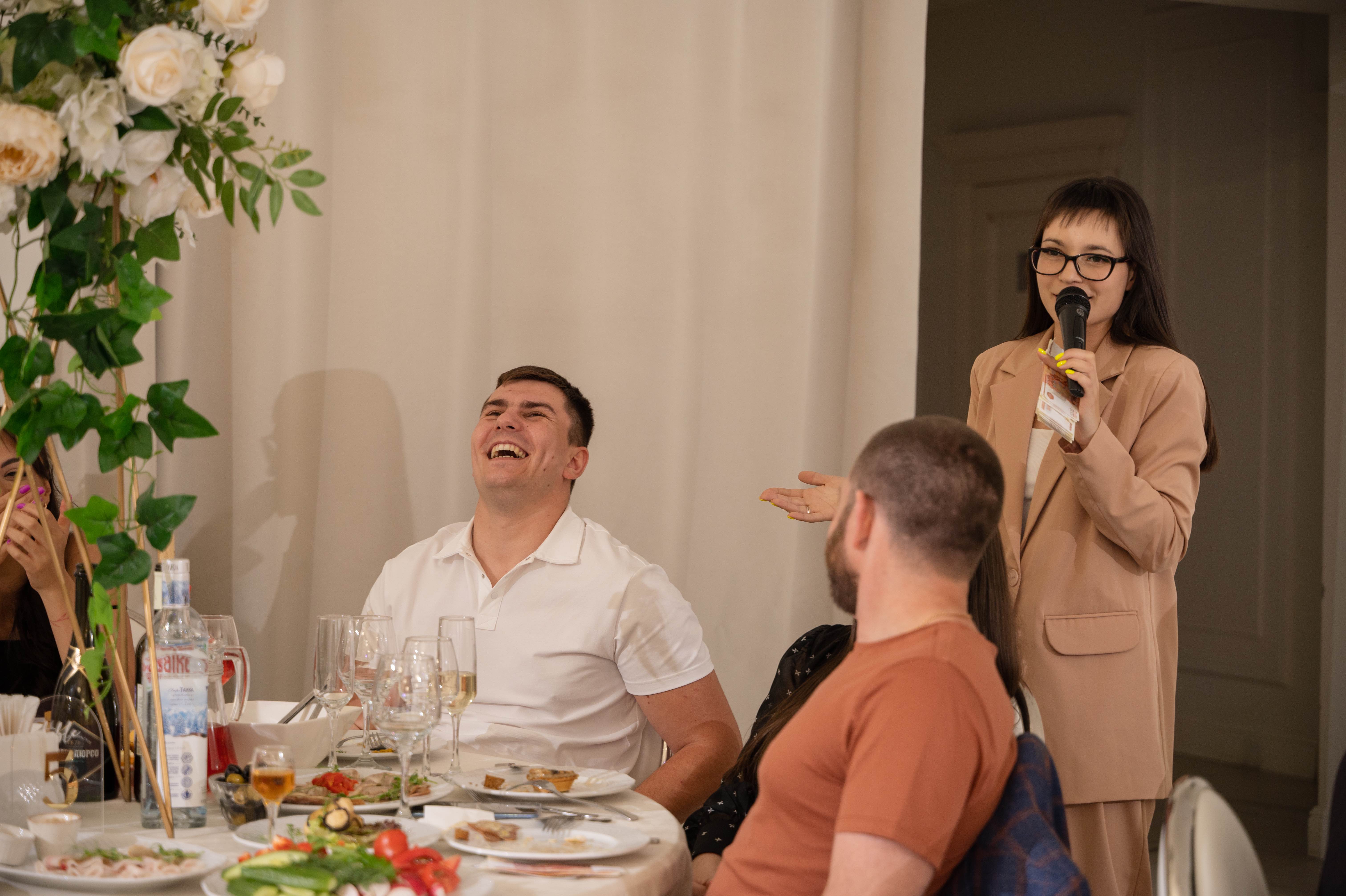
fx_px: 2802
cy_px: 448
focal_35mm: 75
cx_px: 673
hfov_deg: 27.0
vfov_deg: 18.2
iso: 800
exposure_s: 1/160
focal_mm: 75
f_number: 3.5
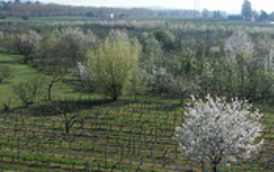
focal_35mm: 70
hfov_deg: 28.8
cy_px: 128
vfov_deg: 18.6
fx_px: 524
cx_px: 208
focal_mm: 8.84
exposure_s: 1/500
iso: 100
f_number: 6.7
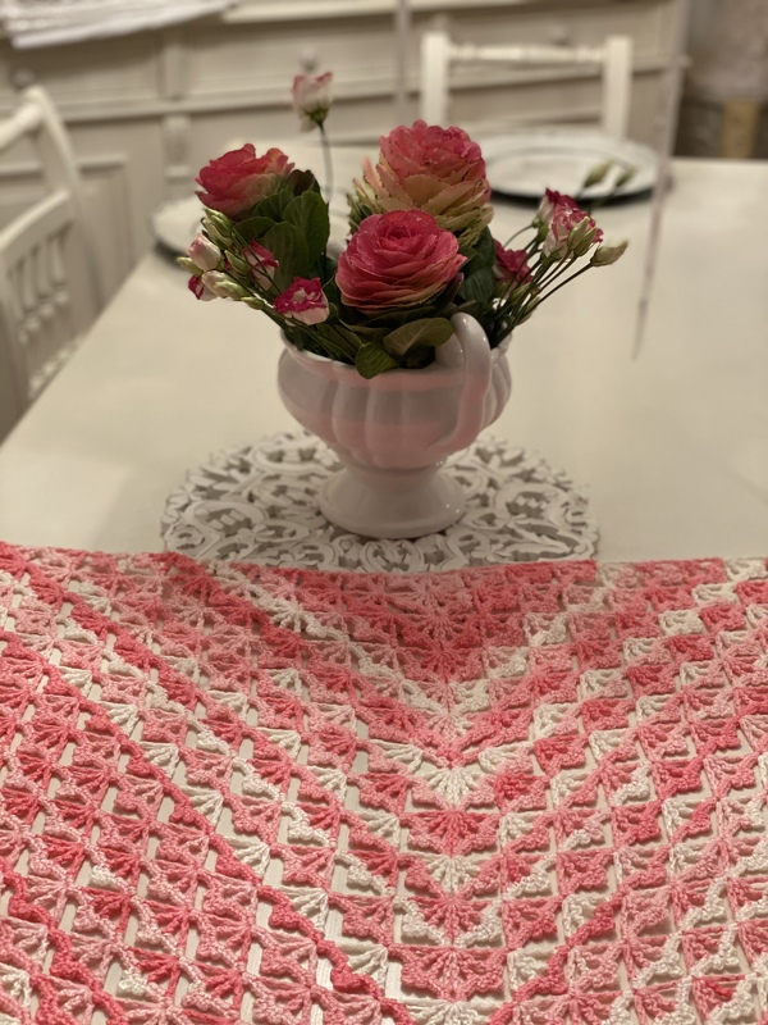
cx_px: 384
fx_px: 1538
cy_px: 512
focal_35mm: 52
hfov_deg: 28.0
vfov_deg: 36.8
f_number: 2
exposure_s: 1/33
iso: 160
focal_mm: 6
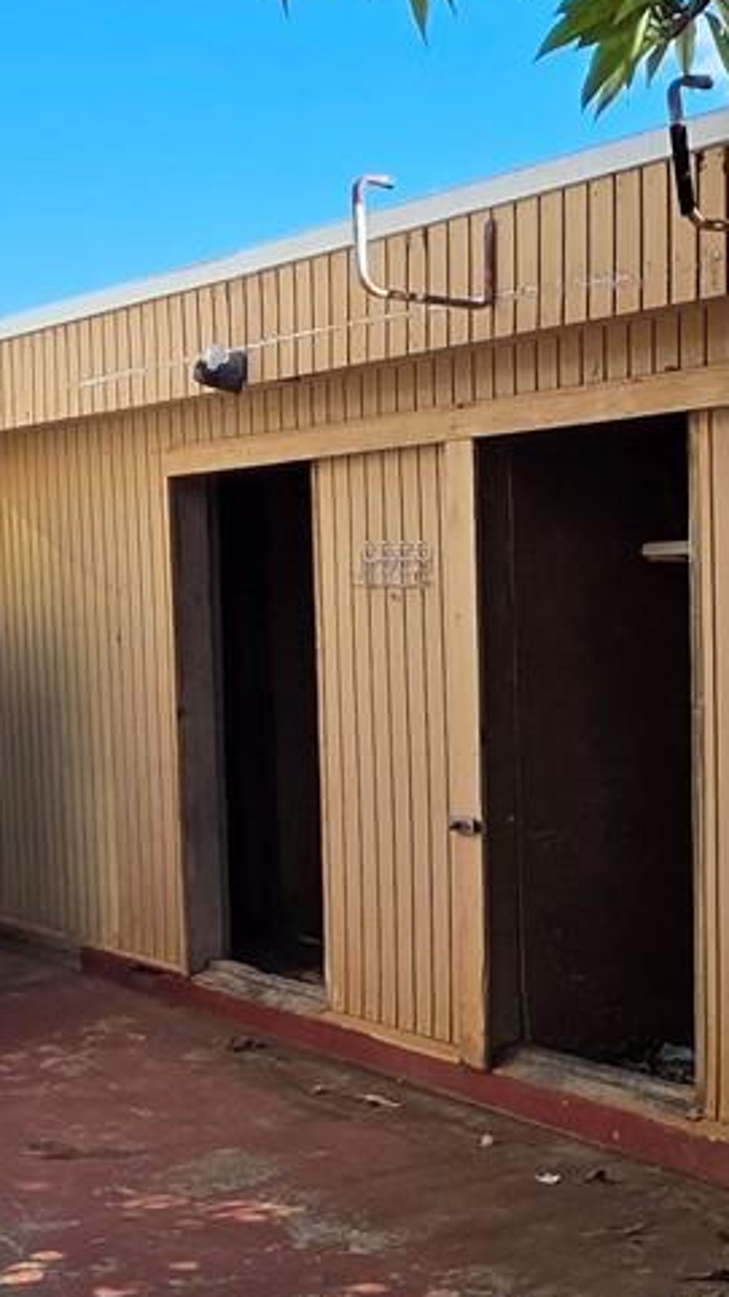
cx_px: 837
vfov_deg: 43.6
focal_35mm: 47
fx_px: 1616
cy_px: 756
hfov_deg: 23.6
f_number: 1.9
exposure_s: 1/947
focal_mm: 2.2
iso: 40
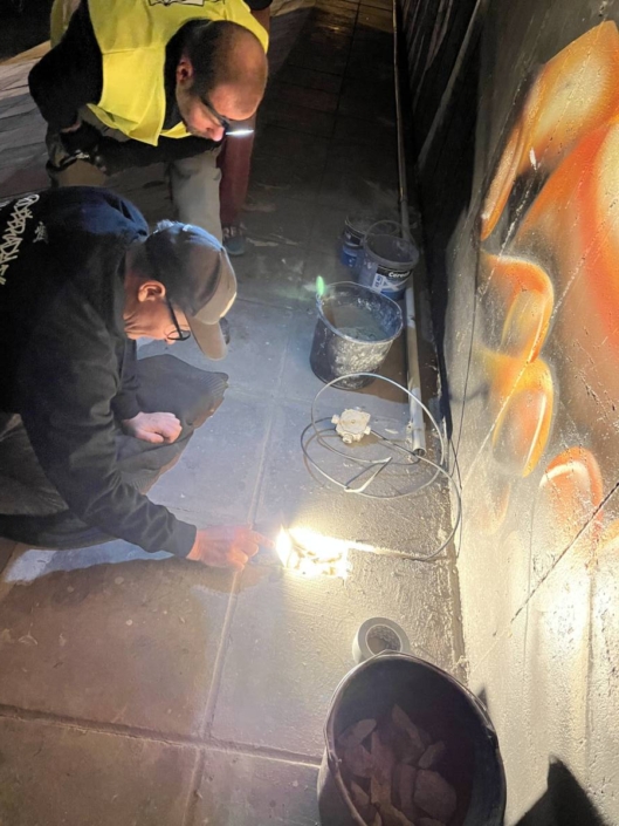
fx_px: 620
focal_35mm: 26
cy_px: 413
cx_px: 310
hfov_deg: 53.1
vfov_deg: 67.3
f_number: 1.5
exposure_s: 1/30
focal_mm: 5.7
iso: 800
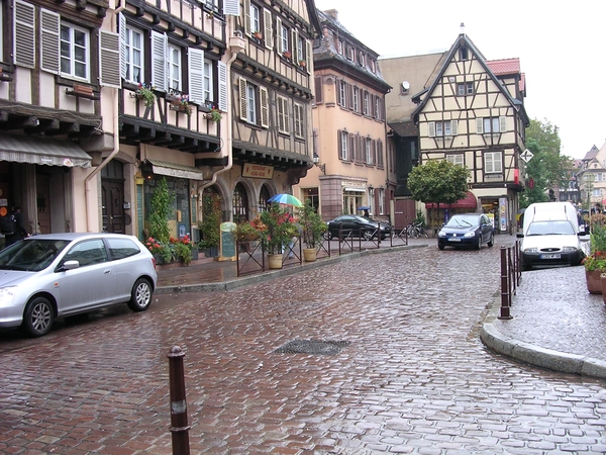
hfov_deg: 49.0
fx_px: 665
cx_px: 303
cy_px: 228
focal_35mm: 38
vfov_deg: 37.7
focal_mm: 5.8
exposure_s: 1/75.7
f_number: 2.8
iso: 100
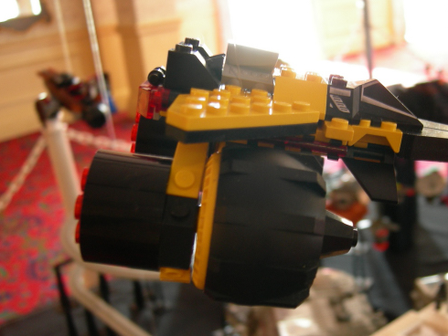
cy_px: 188
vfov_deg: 30.9
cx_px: 275
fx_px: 609
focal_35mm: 47
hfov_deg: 40.2
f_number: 2.7
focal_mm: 7.5
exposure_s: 1/3.9
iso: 134
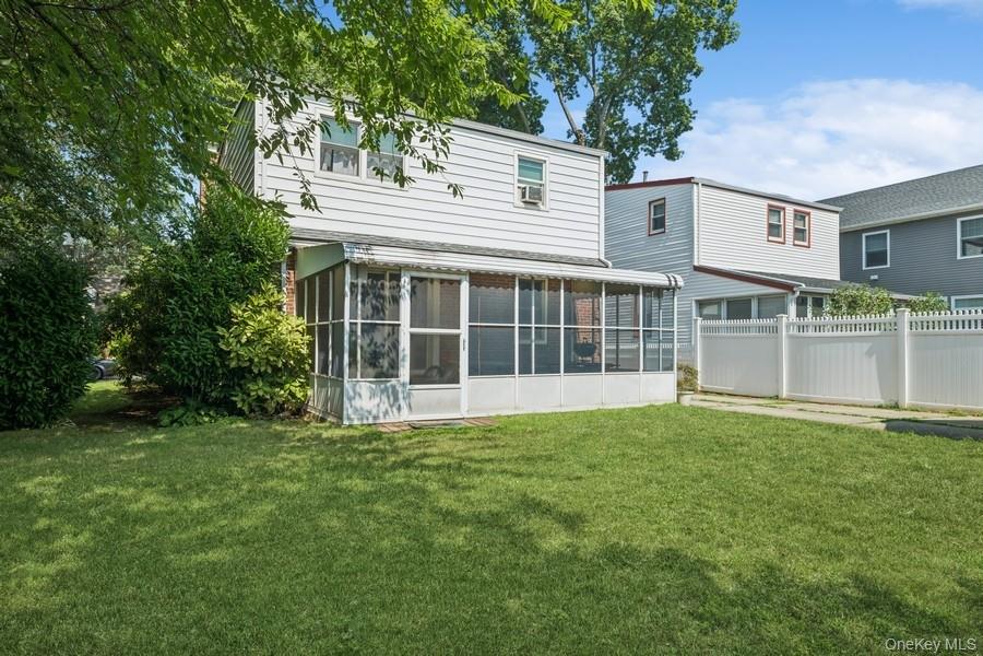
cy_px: 328
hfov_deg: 82.6
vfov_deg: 60.7
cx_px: 492
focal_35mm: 20
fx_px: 560
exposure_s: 1/125
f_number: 11
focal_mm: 20.5
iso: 100
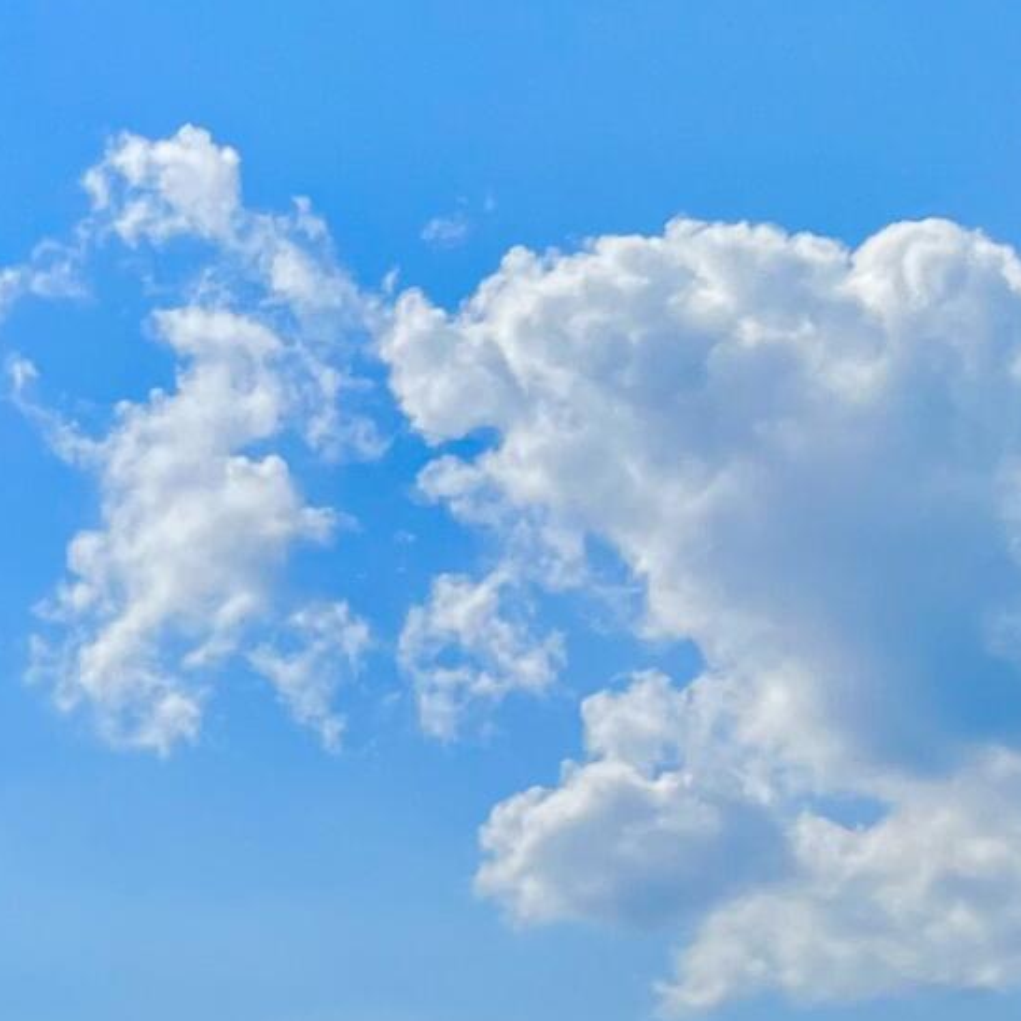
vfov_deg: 13.0
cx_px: -1032
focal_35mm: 126
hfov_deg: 12.2
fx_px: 4205
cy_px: 1577
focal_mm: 5.7
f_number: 1.5
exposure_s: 1/8000
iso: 50
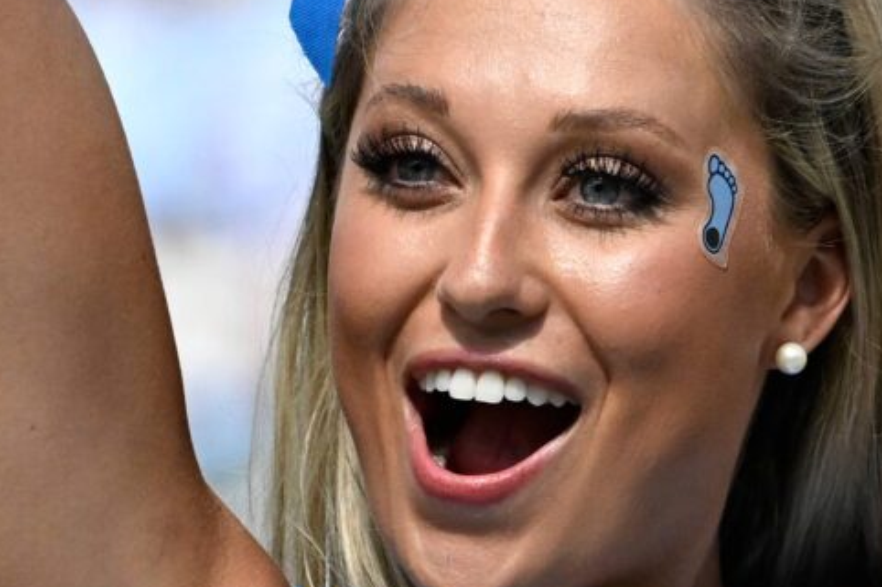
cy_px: 186
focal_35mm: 1009
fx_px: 24711
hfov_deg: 2.0
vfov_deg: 1.4
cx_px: 778
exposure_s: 1/16000
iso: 1600
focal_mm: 190
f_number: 4
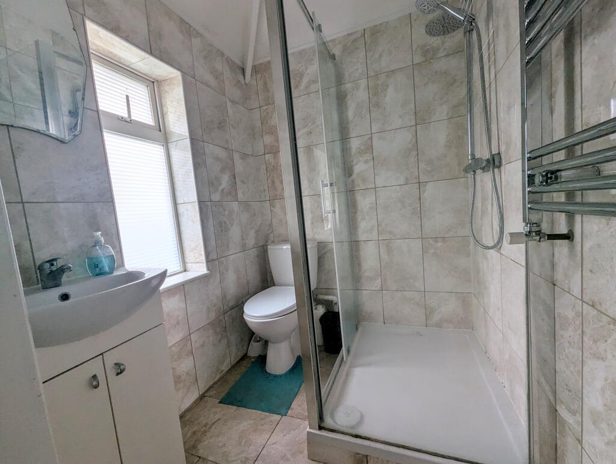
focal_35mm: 13
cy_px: 232
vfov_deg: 90.1
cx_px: 308
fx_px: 232
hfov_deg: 106.1
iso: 65
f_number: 2.2
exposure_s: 1/174
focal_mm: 1.95
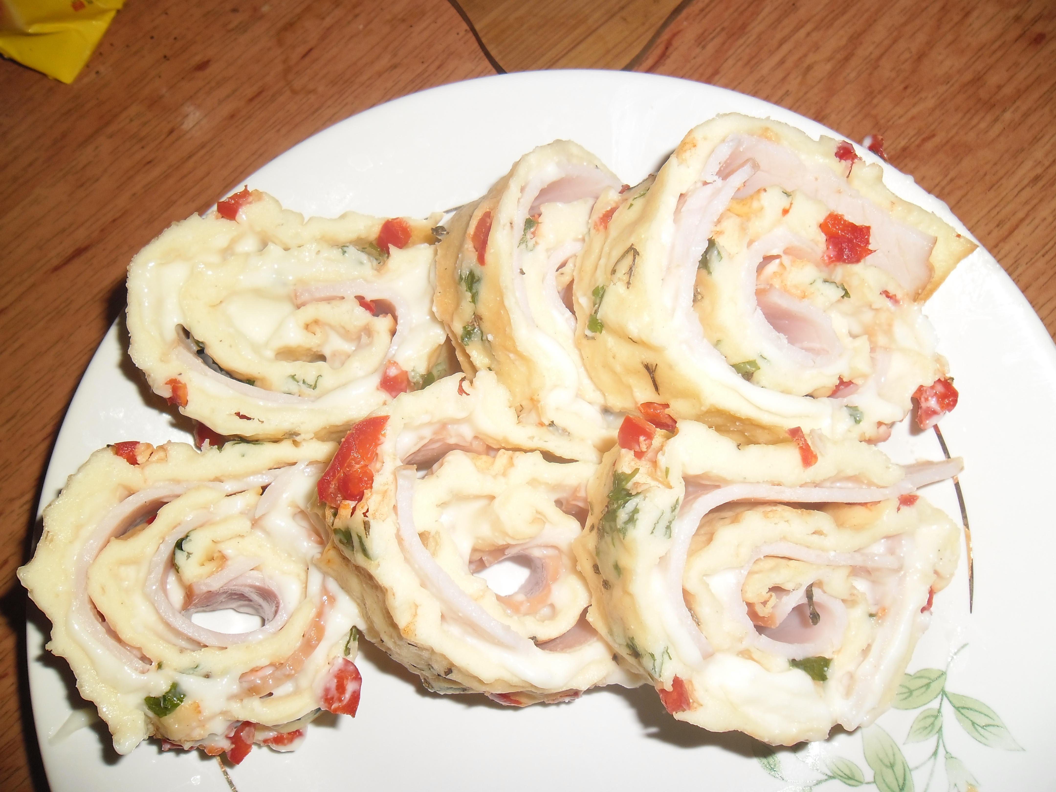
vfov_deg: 51.4
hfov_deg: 65.3
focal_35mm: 27
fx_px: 824
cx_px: 528
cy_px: 396
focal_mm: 4.9
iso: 80
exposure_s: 1/45
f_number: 3.5
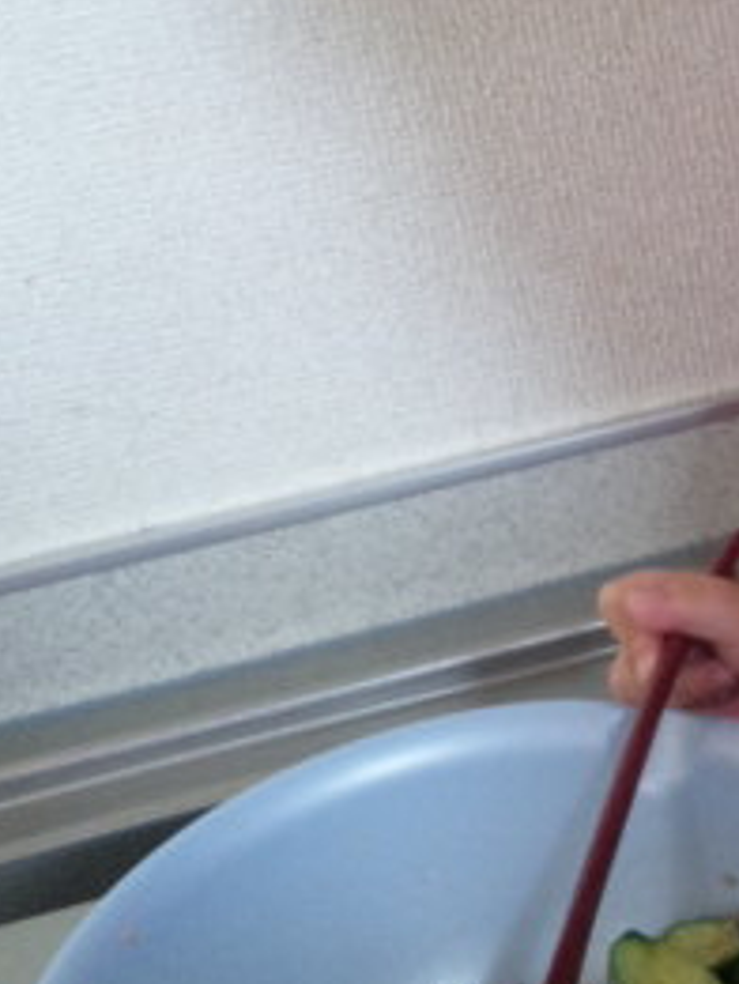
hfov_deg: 19.6
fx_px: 2019
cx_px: 875
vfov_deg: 27.3
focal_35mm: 71
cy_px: 347
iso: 167
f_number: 2.8
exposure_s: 1/4
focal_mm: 4.82
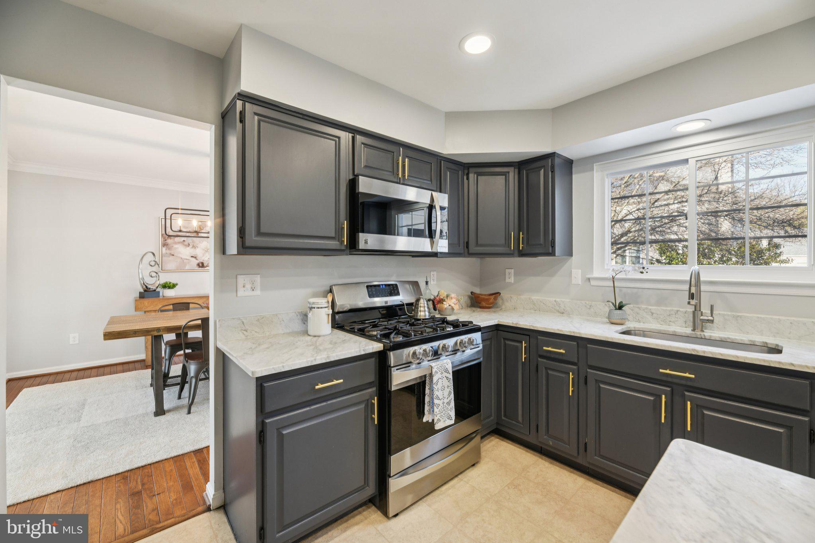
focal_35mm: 14
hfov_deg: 104.3
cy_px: 272
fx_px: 317
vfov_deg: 81.2
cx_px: 408
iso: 400
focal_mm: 14
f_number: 8
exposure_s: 1/15
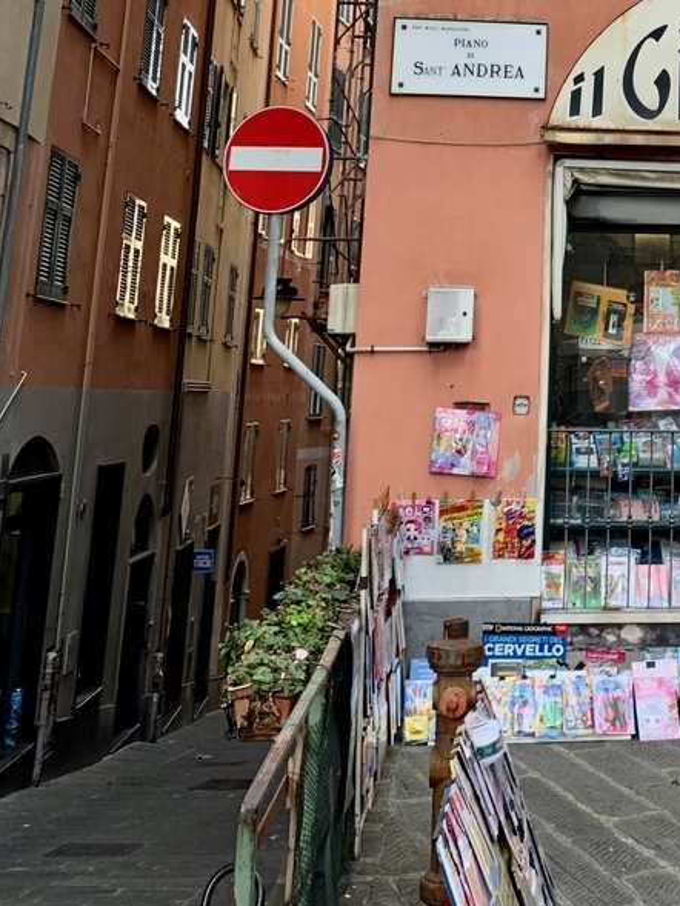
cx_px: 640
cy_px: 12
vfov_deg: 33.3
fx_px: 1388
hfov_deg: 26.4
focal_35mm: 53
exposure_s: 1/126
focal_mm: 4.25
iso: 25
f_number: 1.8
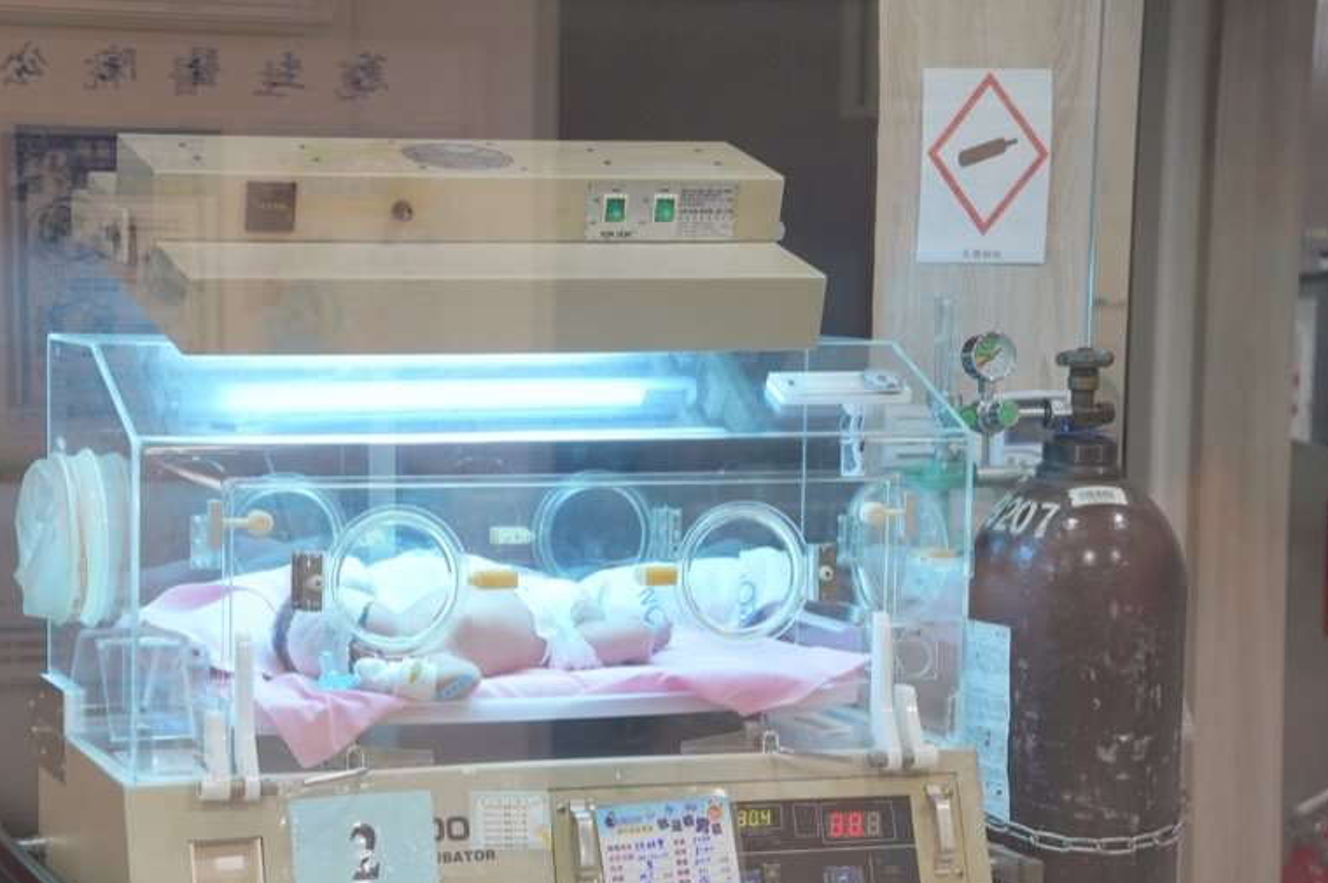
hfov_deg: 23.2
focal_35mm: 87
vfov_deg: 15.6
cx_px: 479
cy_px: 581
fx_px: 3222
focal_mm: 66.3
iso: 640
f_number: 4
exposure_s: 1/160
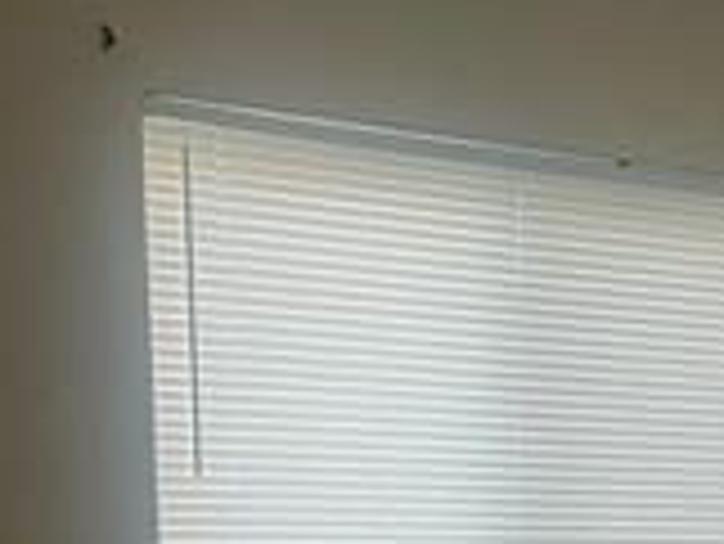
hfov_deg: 18.9
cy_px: 1016
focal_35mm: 97
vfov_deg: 13.5
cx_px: 904
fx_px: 2030
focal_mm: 5.7
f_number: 1.5
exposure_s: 1/60
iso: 400
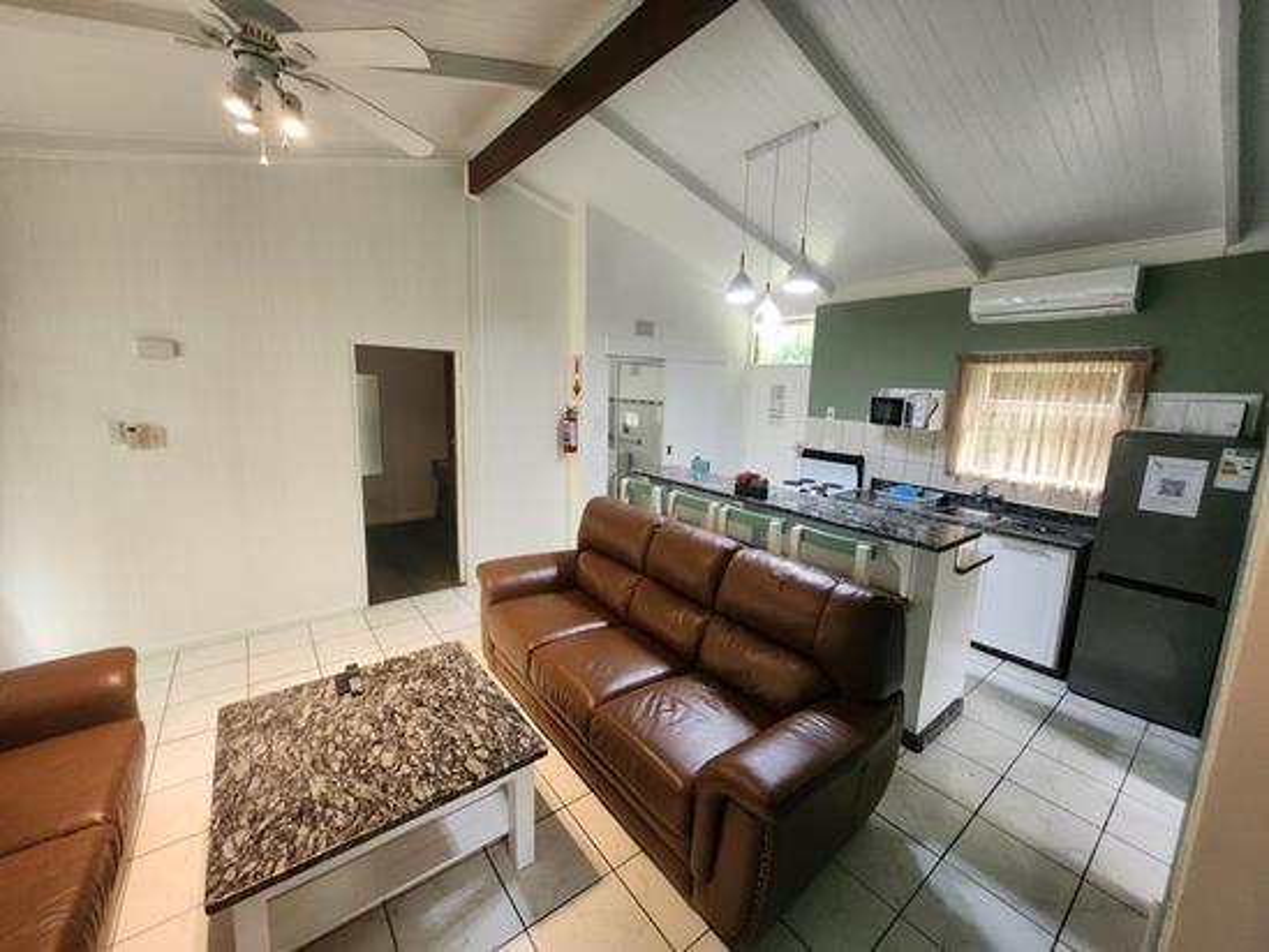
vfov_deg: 89.9
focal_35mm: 13
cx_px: 634
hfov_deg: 106.2
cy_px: 476
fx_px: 477
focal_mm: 1.74
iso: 320
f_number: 2.2
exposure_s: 1/50
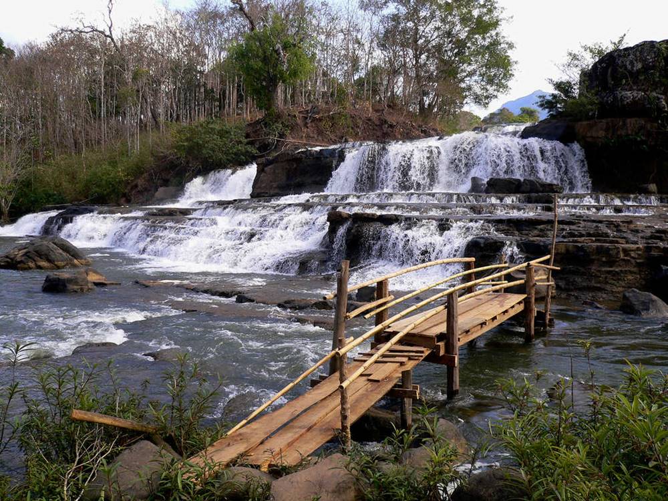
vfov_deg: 40.7
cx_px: 334
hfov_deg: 52.6
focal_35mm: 35
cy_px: 250
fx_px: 675
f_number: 2.8
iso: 80
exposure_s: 1/320
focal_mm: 5.8
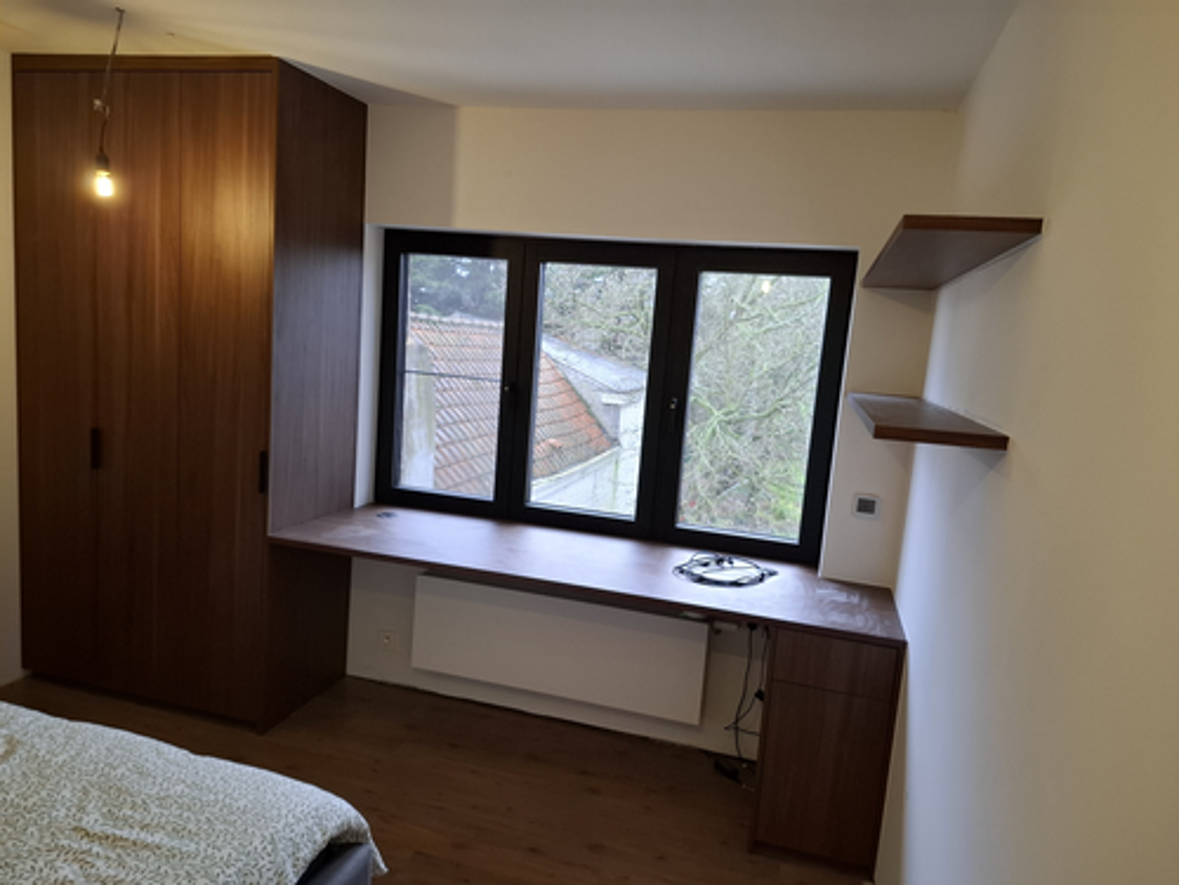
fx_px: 783
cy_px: 442
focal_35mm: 23
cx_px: 590
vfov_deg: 58.9
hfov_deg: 73.9
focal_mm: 5.54
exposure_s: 1/100
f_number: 1.8
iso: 200
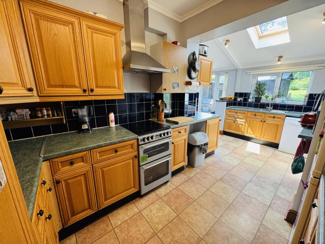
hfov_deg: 102.1
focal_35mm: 14
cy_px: 122
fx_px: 131
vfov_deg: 85.7
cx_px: 162
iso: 200
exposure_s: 1/100
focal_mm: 2.22
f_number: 2.2
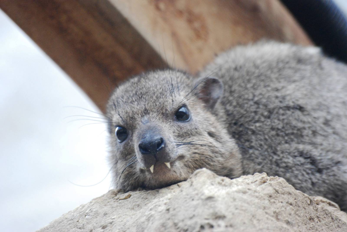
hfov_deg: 4.6
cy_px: 116
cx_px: 174
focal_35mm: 450
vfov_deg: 3.1
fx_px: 4343
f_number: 5.6
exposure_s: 1/160
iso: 1600
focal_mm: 300
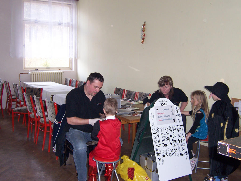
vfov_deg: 36.0
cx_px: 120
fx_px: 278
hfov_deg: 46.8
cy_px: 90
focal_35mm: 40
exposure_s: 1/60
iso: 140
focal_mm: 6.7
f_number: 3.4
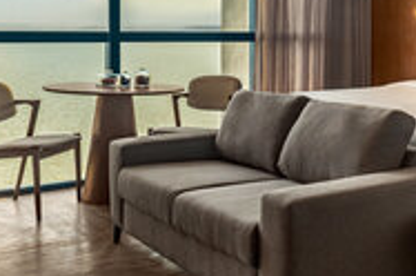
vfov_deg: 22.1
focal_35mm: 60
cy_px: 32
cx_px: 398
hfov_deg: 31.4
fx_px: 692
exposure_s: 1/60
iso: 500
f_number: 9
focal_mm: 28
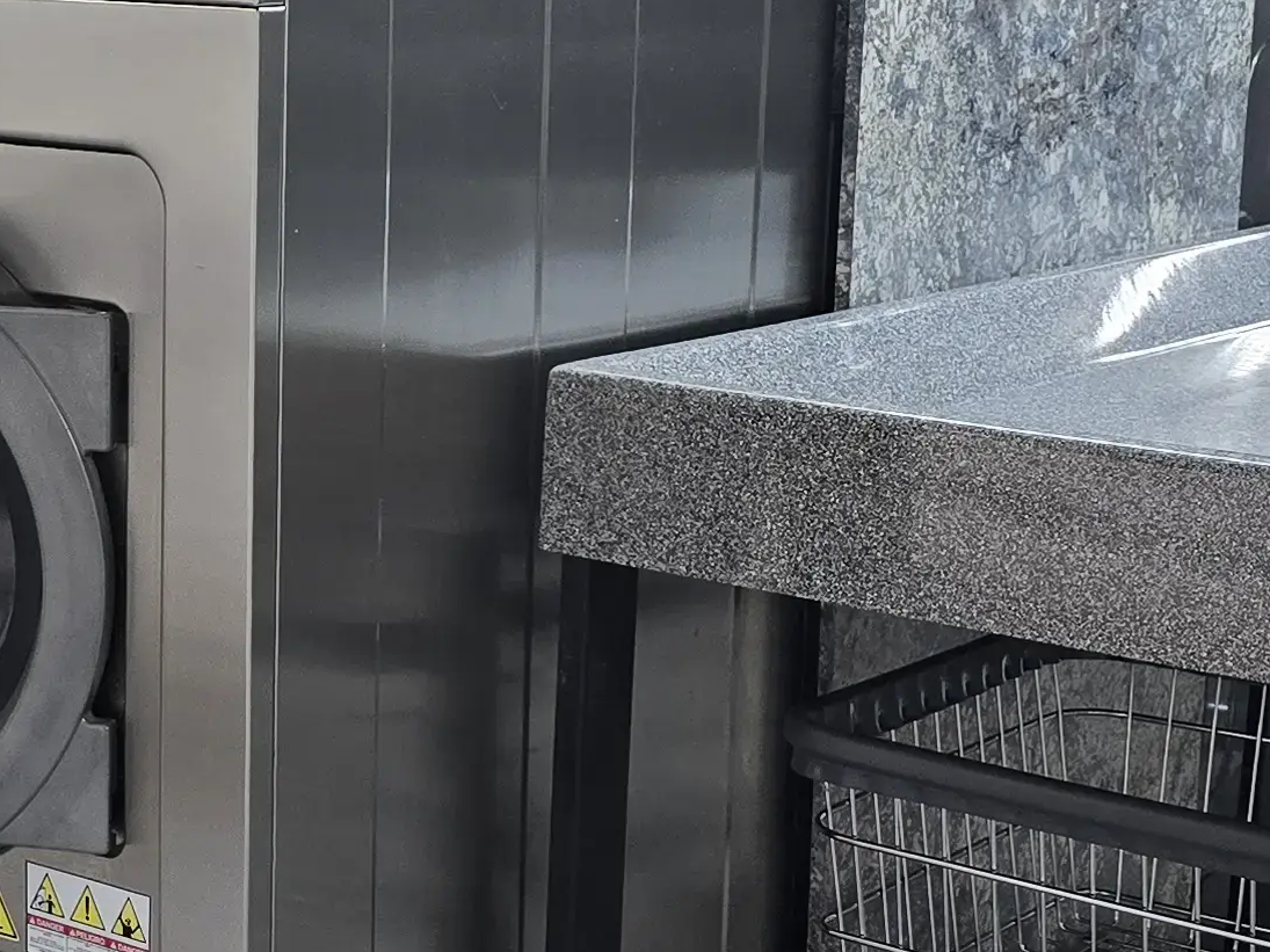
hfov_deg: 22.9
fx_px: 3081
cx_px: 244
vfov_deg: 17.6
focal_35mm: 84
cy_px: 444
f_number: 1.7
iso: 200
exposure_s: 1/120
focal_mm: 6.3
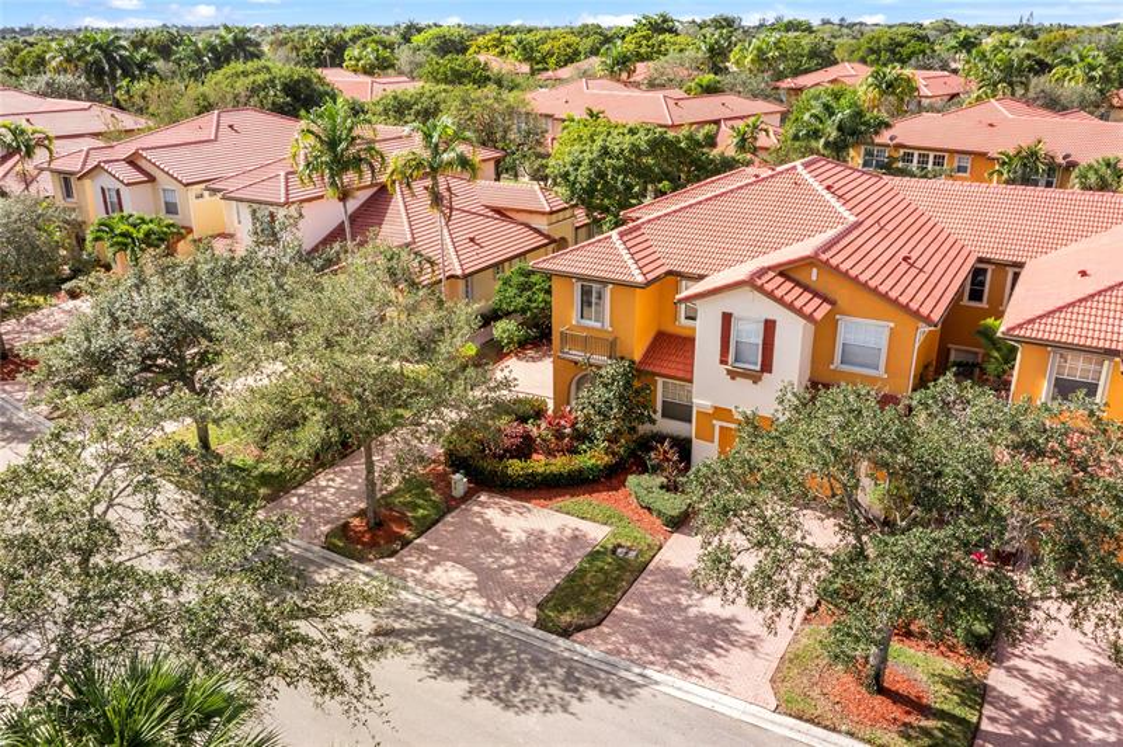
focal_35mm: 28
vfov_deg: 46.3
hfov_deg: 65.5
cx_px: 562
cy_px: 374
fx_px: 873
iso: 200
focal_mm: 10.26
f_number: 8
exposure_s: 1/200
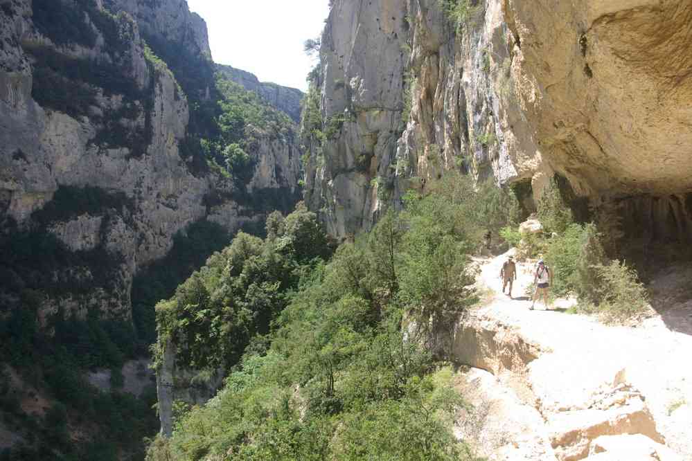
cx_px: 346
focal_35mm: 34
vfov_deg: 38.4
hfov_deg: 55.1
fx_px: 663
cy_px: 230
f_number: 6.7
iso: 100
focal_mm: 23
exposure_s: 1/90
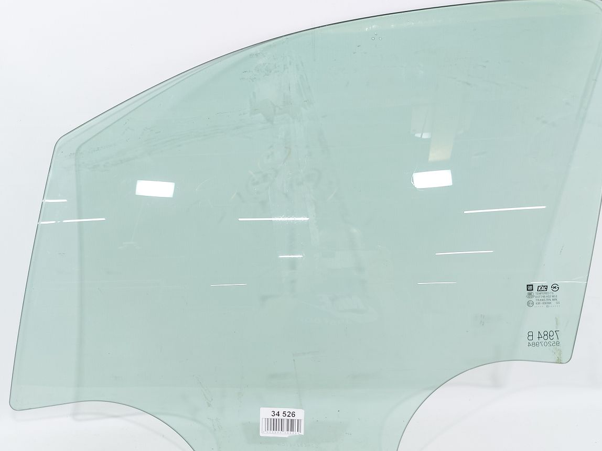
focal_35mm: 29
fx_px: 504
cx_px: 313
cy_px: 246
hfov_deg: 61.6
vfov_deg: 48.2
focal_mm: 5.23
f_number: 1.8
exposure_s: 1/50
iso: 64
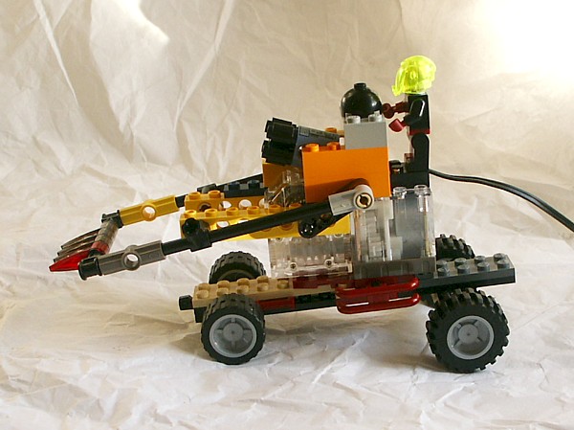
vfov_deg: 40.6
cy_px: 215
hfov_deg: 52.7
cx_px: 287
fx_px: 580
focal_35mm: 35
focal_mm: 7.18
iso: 64
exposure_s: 1/45
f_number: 3
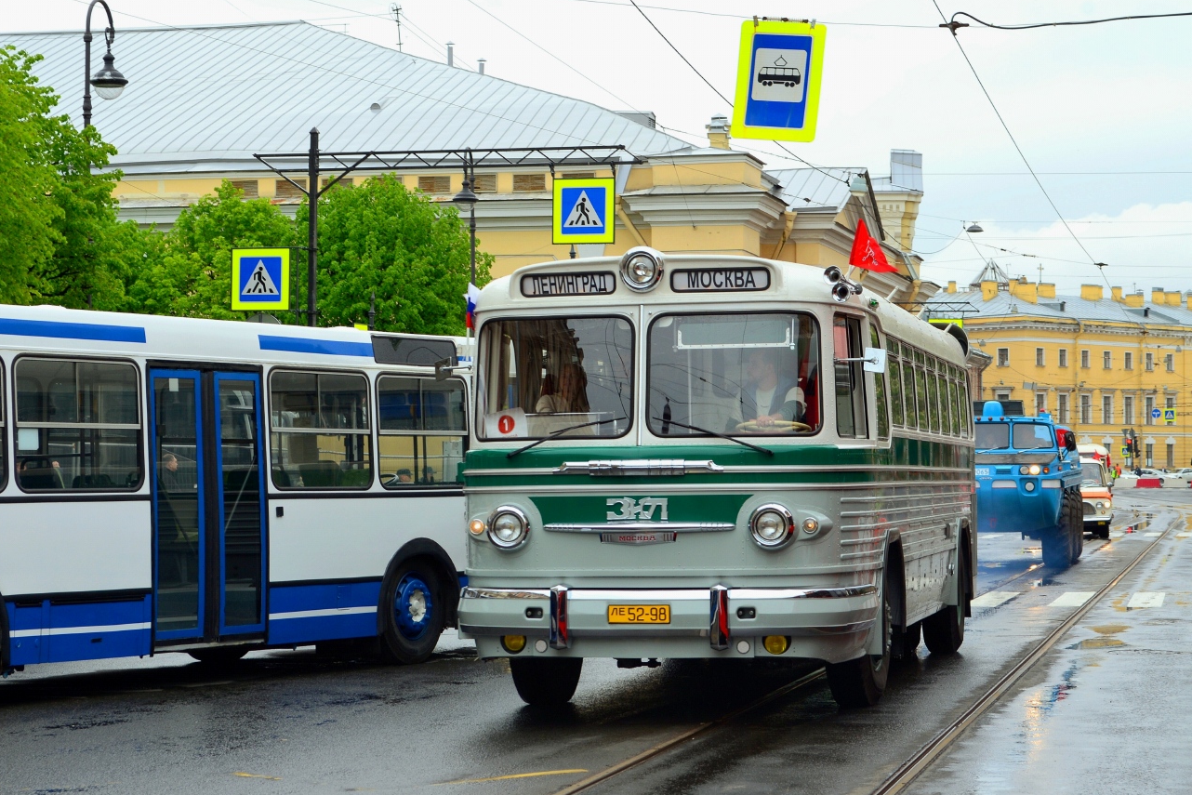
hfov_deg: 24.3
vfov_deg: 16.4
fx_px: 2765
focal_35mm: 84
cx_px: 592
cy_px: 398
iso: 200
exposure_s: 1/125
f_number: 11
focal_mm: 55
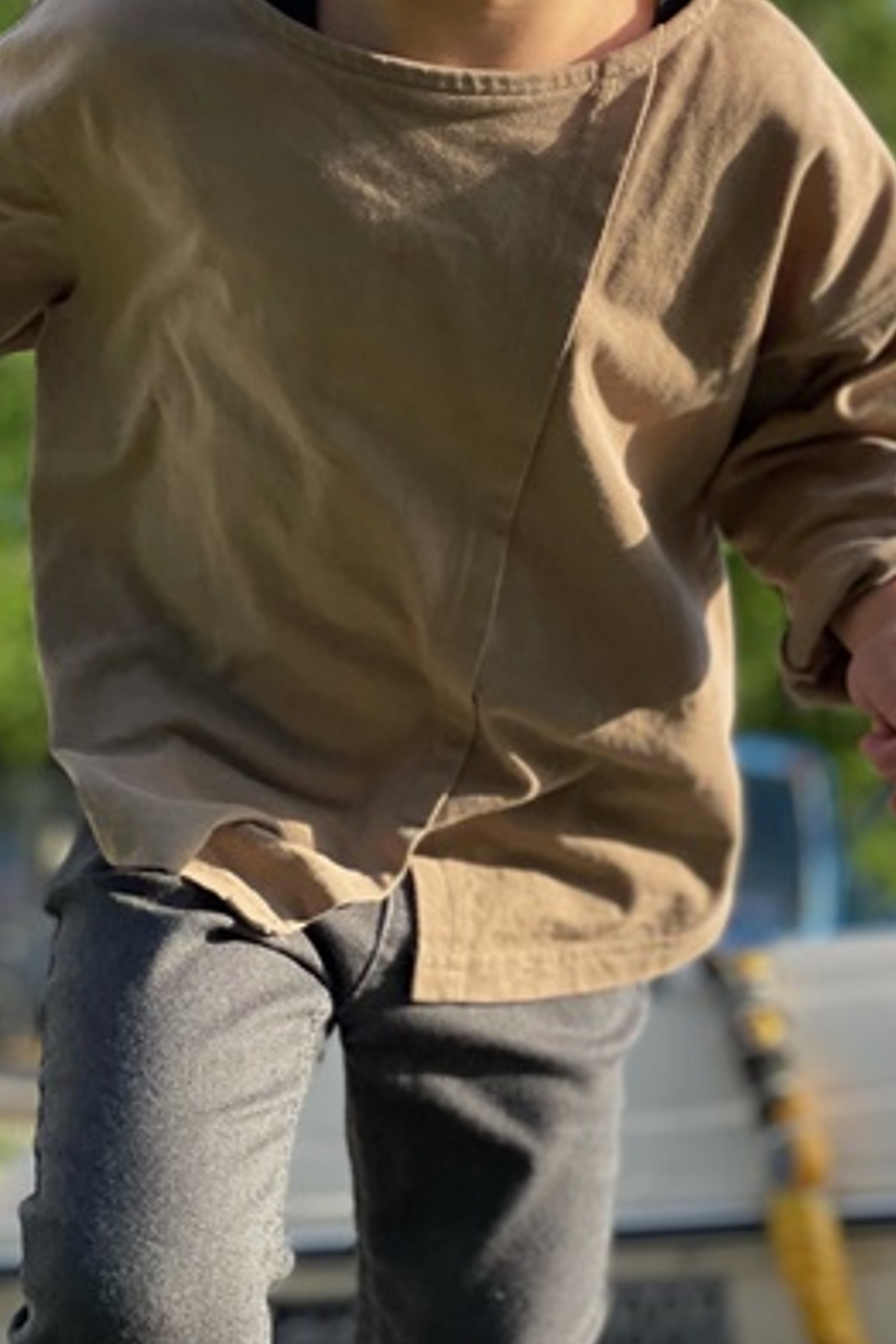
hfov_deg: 15.5
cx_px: 308
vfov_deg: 22.8
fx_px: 3285
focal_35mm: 88
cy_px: 270
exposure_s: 1/539
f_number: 2
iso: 25
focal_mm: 6
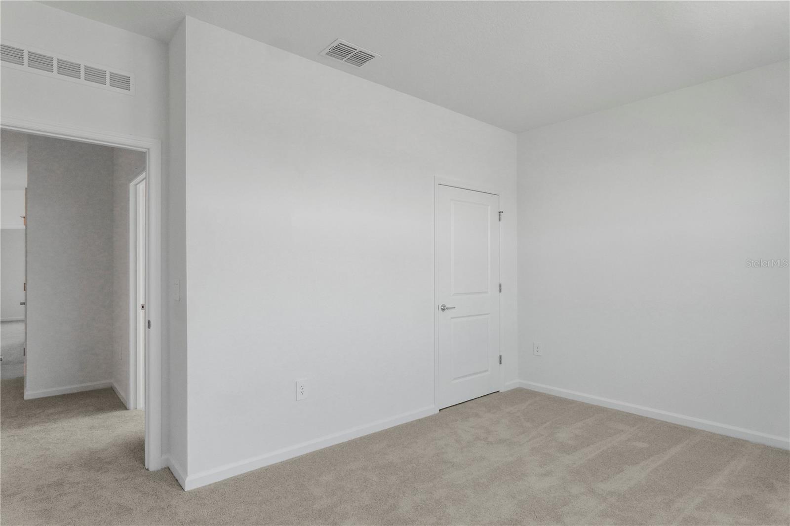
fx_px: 395
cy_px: 263
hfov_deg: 90.0
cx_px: 395
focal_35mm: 18
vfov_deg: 67.4
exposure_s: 1/200
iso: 800
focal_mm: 12
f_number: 5
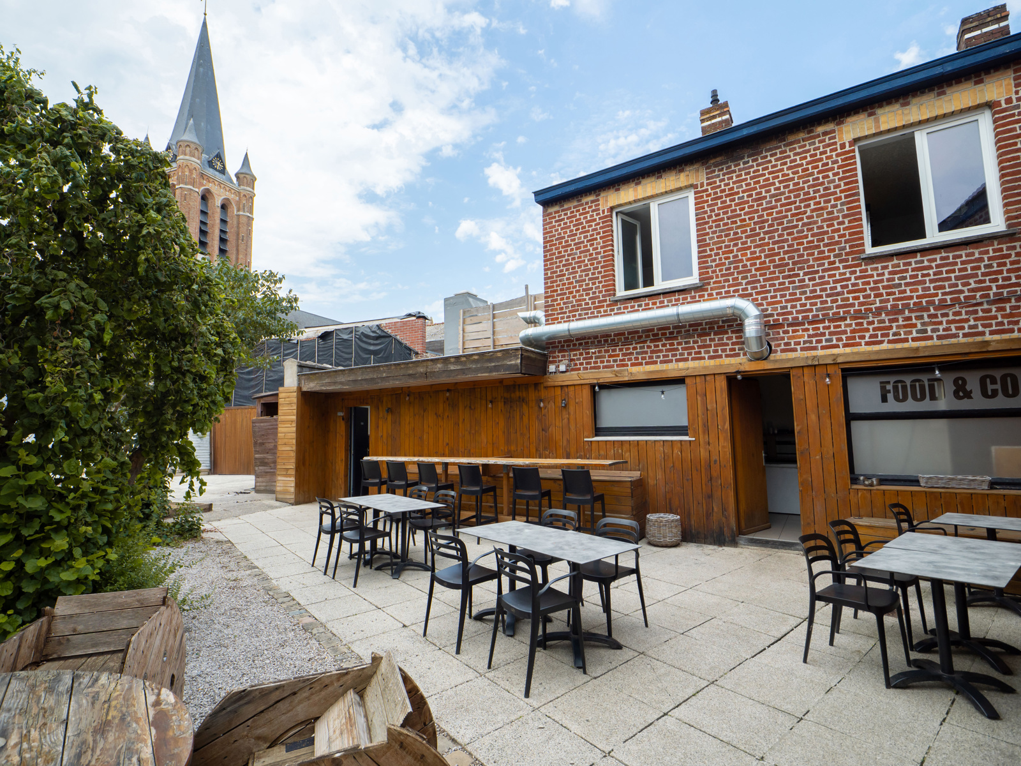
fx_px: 472
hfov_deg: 94.5
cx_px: 510
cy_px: 383
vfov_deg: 78.1
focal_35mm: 16
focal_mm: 8
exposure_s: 1/640
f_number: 4
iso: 200
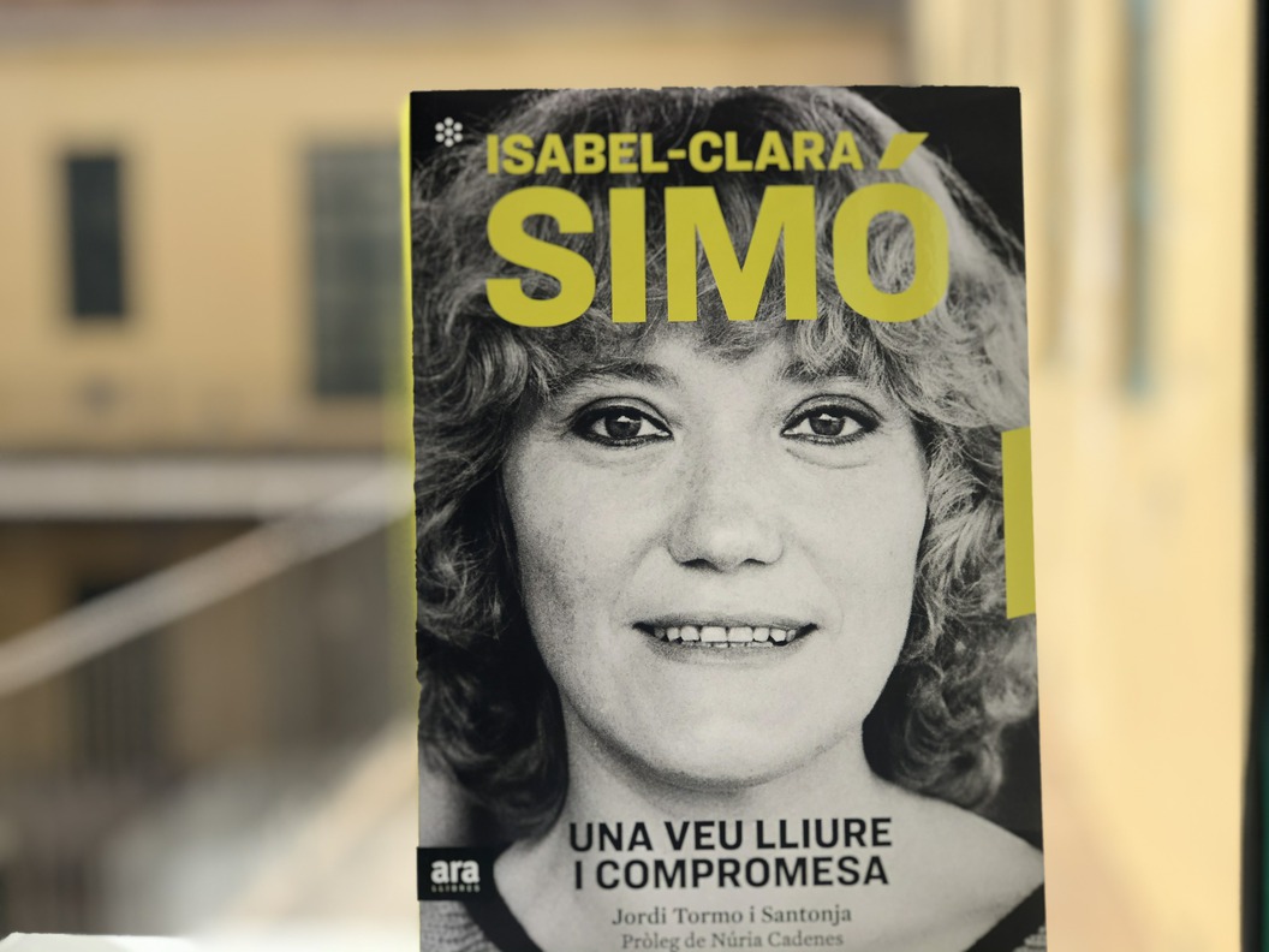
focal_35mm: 57
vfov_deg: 25.7
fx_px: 2090
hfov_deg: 33.8
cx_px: 634
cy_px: 476
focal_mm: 6.6
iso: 20
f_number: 2.8
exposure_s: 1/158
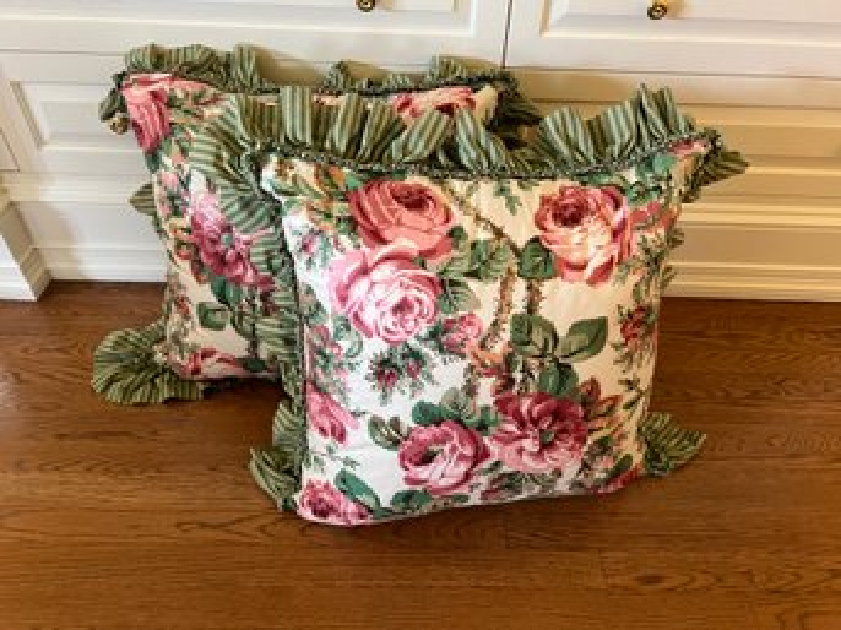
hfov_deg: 67.3
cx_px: 420
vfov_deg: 53.0
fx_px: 631
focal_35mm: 26
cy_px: 315
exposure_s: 1/60
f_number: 1.5
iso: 320
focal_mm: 5.7
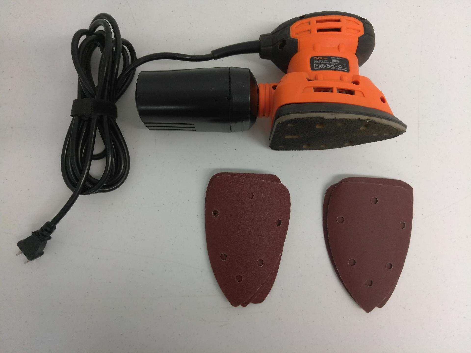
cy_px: 176
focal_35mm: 20
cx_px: 236
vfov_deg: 66.0
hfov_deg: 81.7
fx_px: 272
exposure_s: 1/30
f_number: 2.2
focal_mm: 3.46
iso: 222
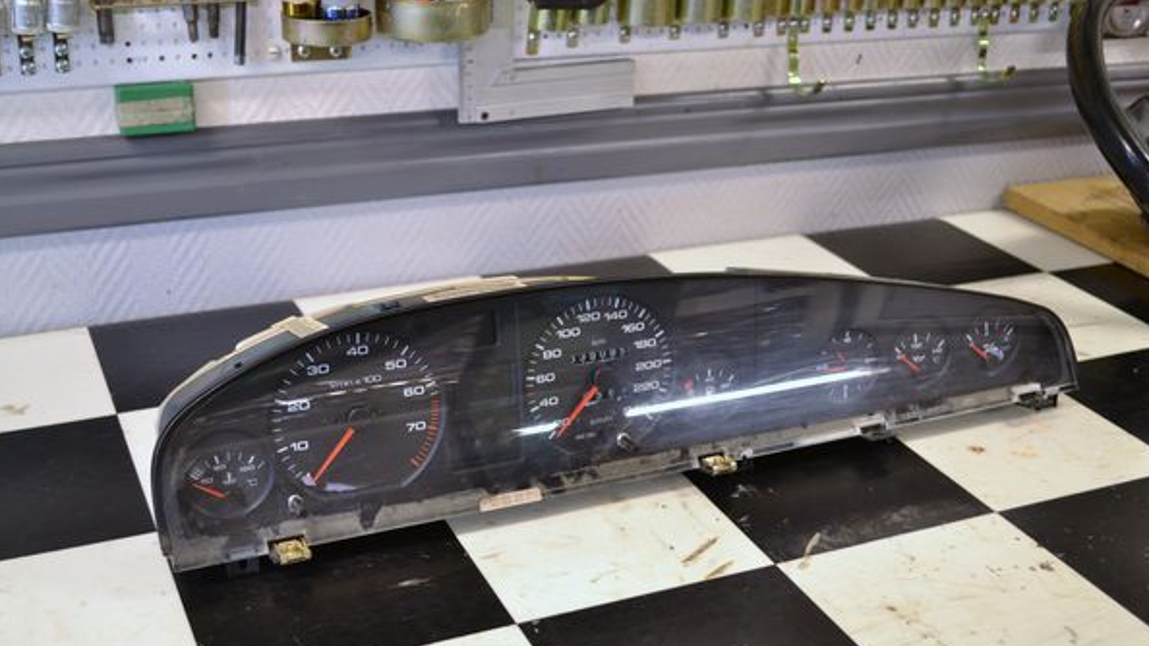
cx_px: 569
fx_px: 1340
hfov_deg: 46.4
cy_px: 405
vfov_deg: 27.0
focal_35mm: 44
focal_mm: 26
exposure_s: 1/5
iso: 100
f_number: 4.2
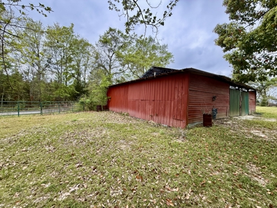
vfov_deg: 85.7
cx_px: 138
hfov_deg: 102.1
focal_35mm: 14
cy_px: 104
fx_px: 112
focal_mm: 2.22
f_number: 2.2
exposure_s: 1/245
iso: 64
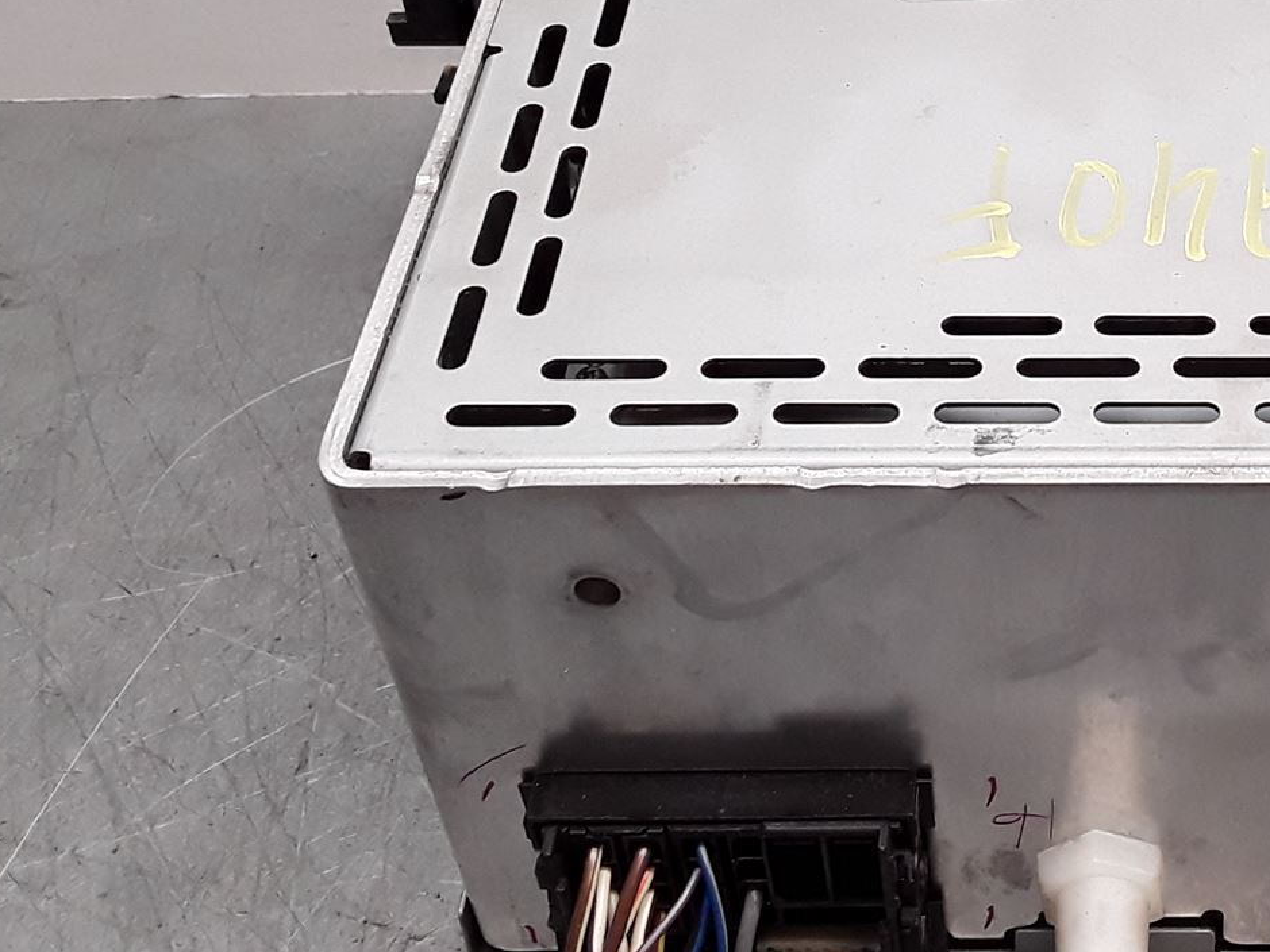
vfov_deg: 23.9
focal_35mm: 61
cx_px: 1109
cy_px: 338
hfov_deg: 30.5
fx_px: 2238
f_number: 1.9
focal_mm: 2.91
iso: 100
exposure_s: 1/134
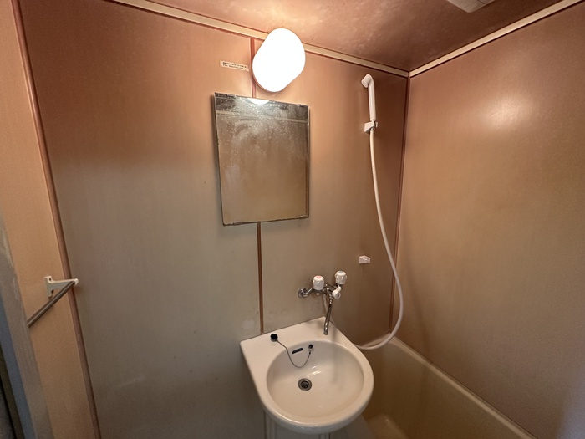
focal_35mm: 14
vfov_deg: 85.7
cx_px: 292
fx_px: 237
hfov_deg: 102.1
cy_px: 220
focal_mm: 2.22
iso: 500
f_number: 2.2
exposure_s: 1/60
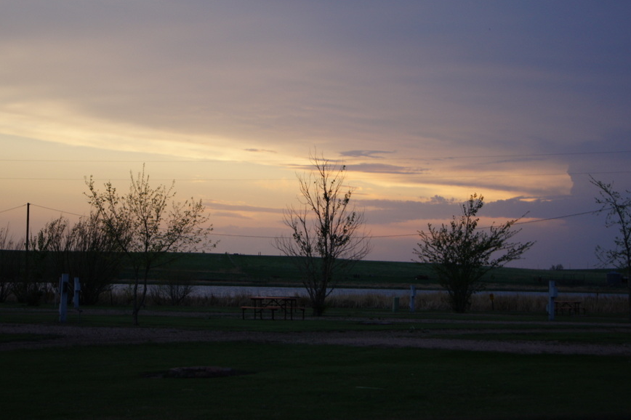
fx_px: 1516
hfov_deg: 23.5
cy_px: 205
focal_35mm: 87
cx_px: 307
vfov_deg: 15.8
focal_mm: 55
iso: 250
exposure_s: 1/100
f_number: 5.6
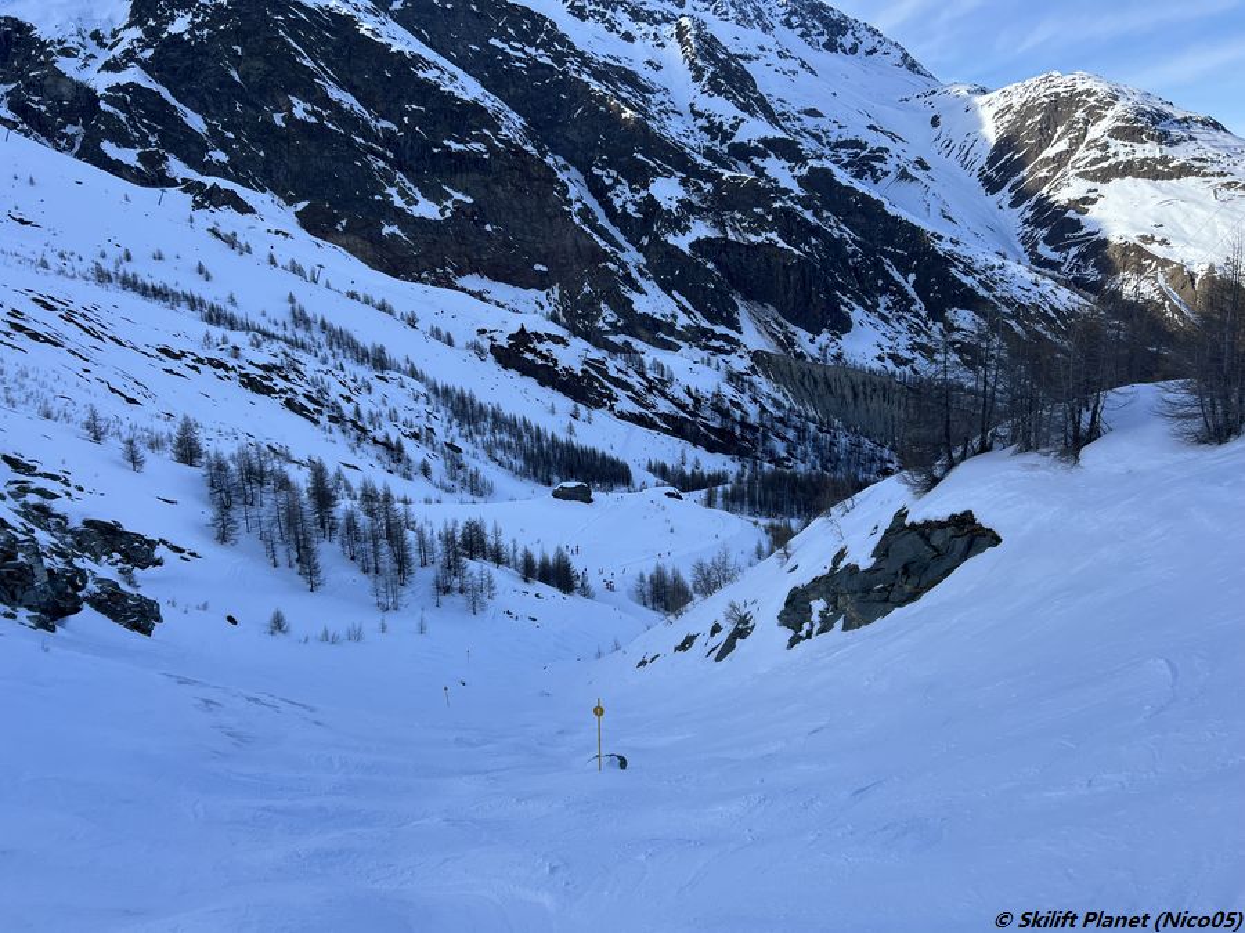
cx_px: 622
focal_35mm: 26
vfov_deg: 53.1
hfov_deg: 67.3
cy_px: 466
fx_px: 935
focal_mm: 5.7
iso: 50
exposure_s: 1/2045
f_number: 1.5
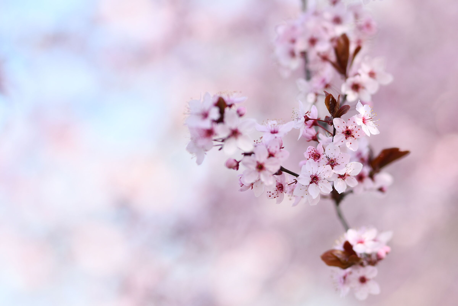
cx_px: 229
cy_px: 153
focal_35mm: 127
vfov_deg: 10.8
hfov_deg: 16.1
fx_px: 1616
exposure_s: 1/1250
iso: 160
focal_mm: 85
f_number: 1.8
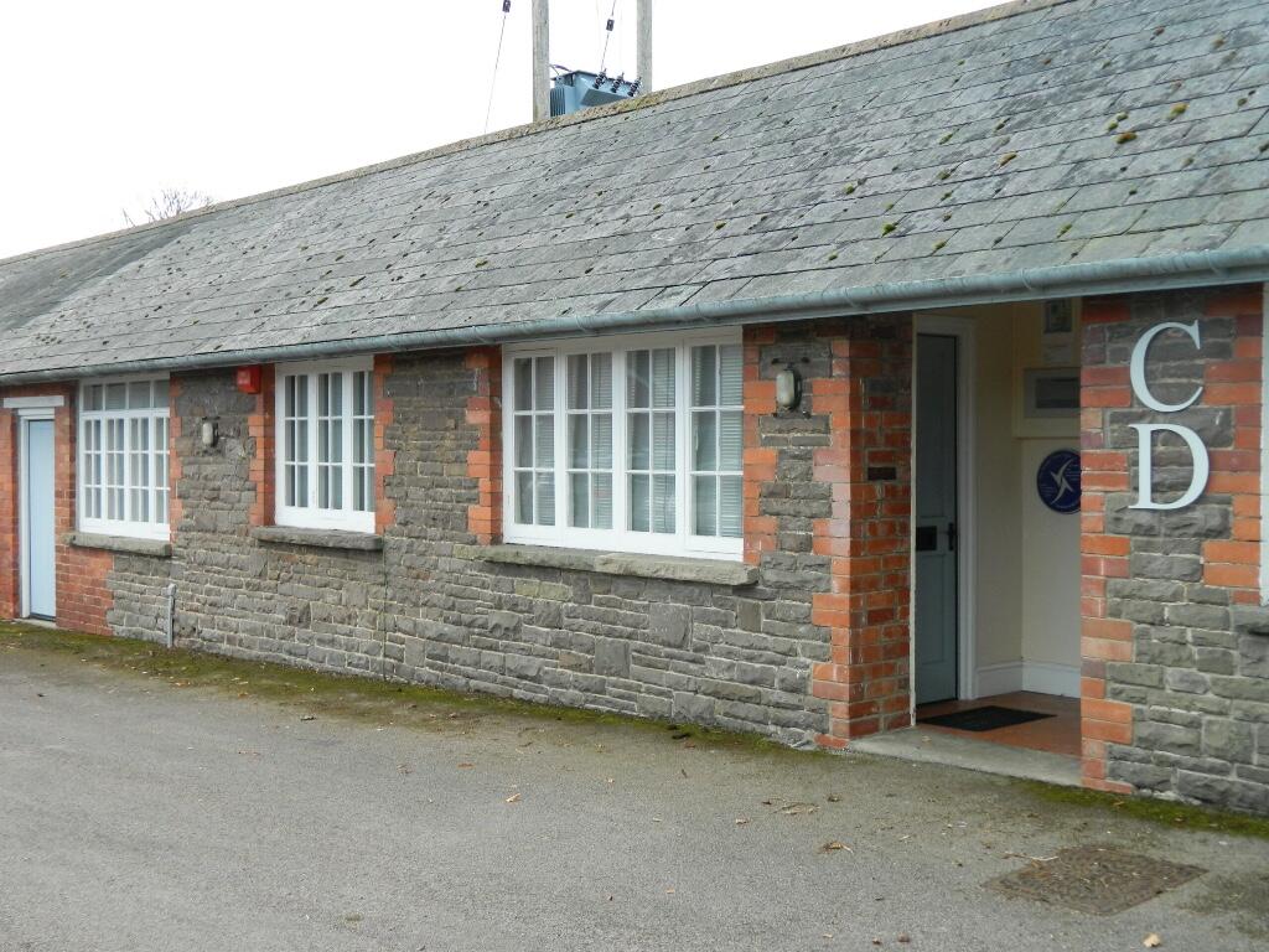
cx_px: 634
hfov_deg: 45.8
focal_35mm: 41
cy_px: 476
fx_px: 1503
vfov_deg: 35.1
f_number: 3.5
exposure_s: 1/160
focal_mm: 7.3
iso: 80
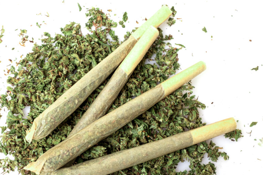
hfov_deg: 28.7
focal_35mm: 70
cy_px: 115
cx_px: 90
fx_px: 511
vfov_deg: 19.4
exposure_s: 1/20
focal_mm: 35
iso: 200
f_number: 10
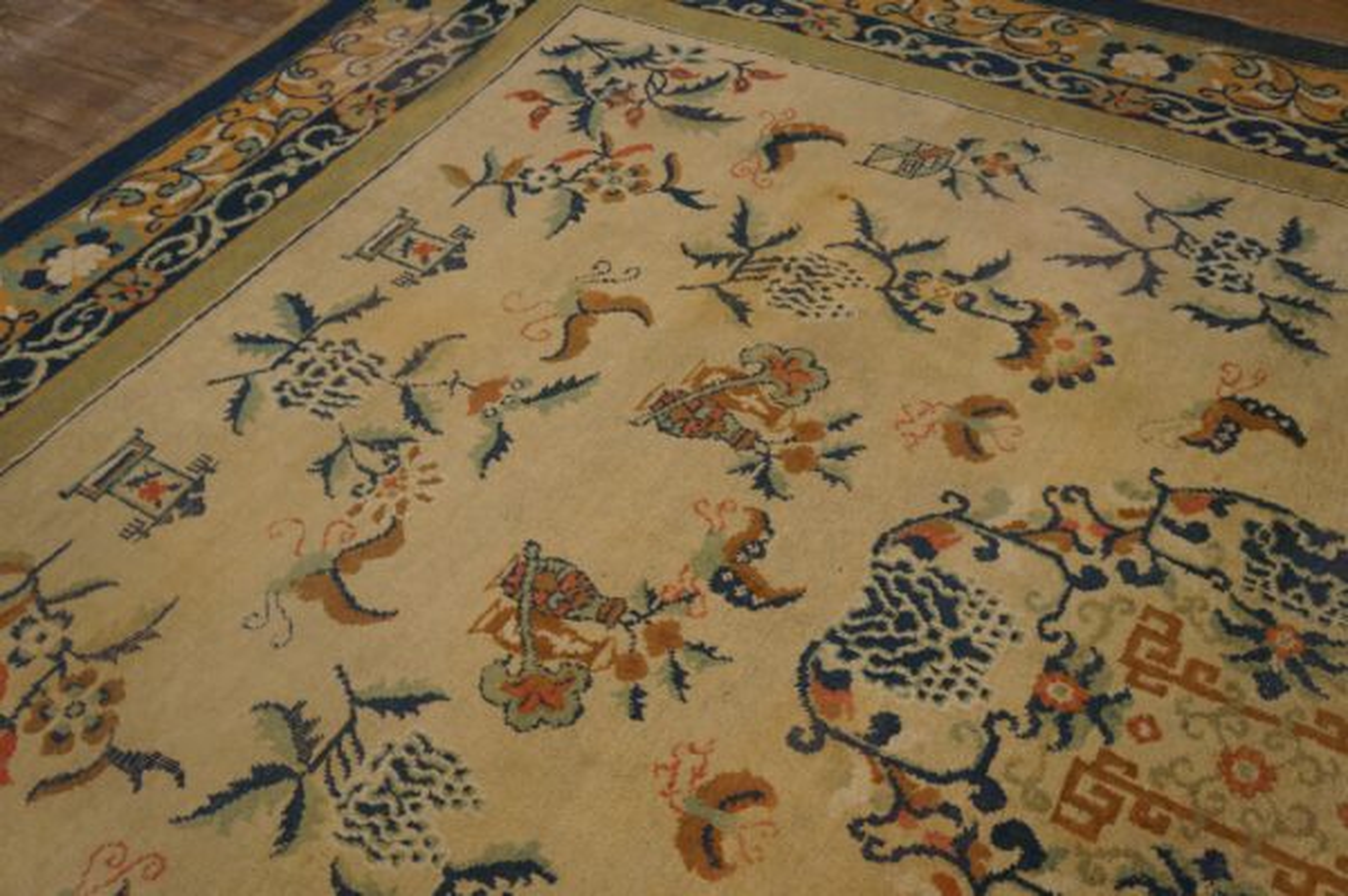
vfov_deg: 41.6
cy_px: 448
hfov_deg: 59.5
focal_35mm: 32
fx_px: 1179
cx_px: 674
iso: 400
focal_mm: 21
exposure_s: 1/60
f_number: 4
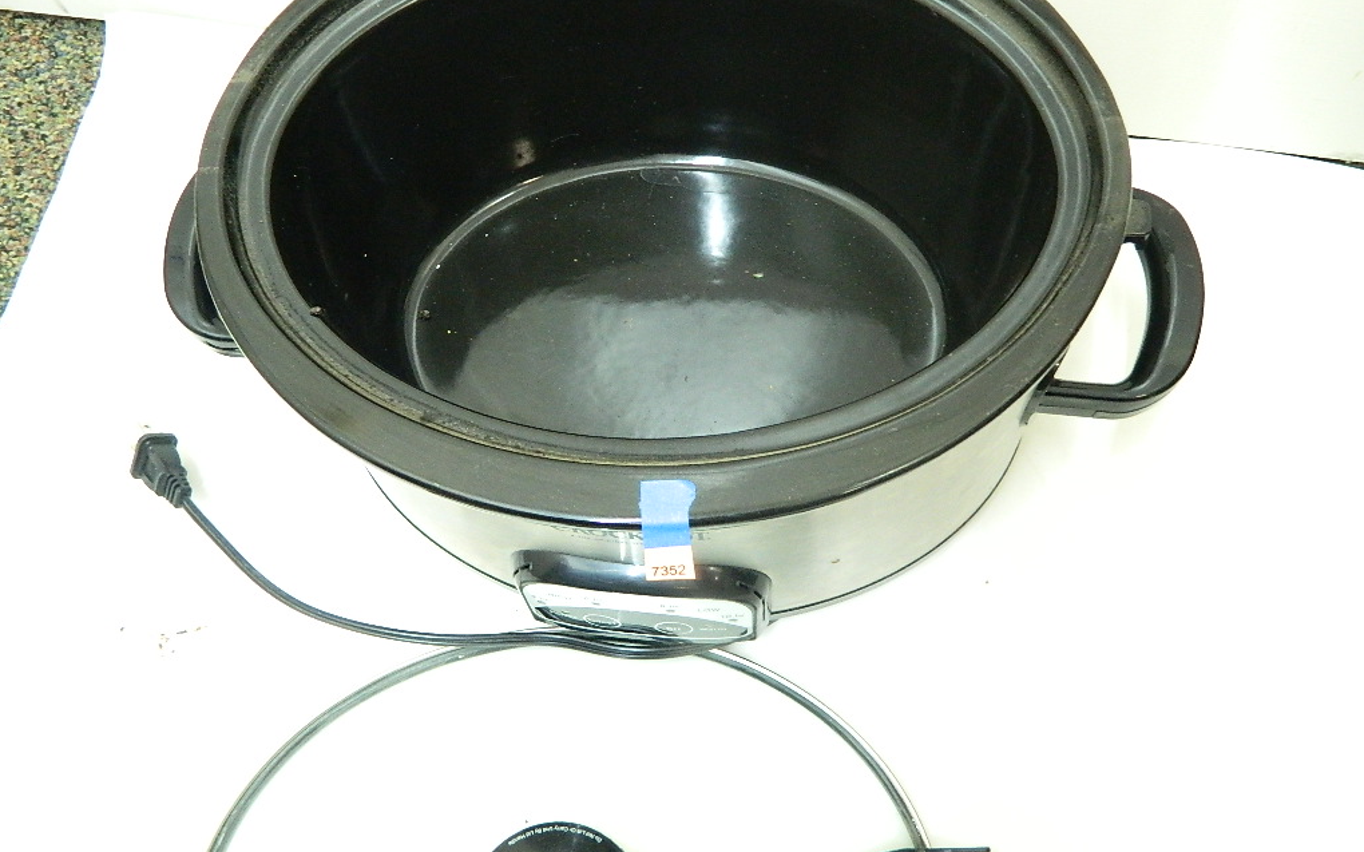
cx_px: 682
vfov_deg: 38.3
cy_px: 436
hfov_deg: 58.2
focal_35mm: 33
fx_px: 1226
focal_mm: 5.6
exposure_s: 1/20
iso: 450
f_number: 3.2
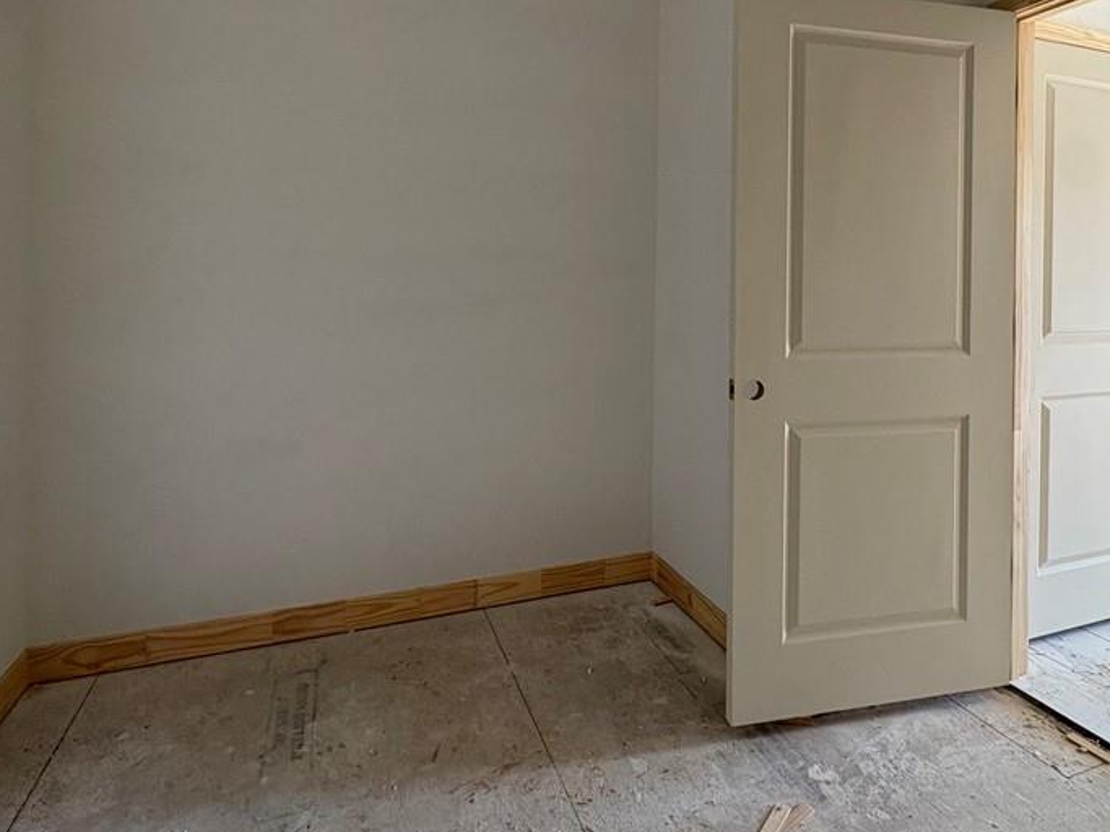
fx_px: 673
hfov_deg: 78.9
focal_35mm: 21
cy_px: 284
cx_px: 593
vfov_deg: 62.0
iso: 200
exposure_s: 1/76
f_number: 2.2
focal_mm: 2.22
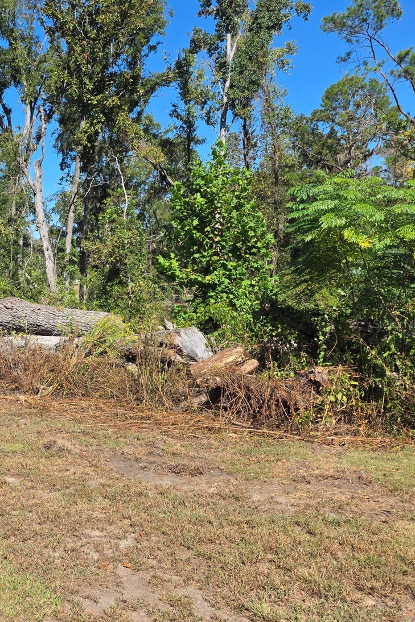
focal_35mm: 35
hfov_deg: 33.5
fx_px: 605
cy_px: 324
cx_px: -28
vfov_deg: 54.4
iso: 80
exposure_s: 1/4237
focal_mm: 6.25
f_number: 1.7
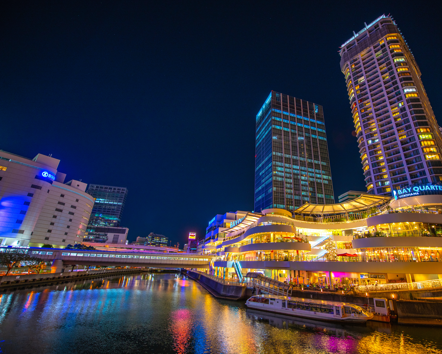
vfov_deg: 80.4
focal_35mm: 16
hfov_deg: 92.6
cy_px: 178
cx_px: 249
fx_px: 209
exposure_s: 1/4
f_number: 2.8
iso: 160
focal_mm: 14
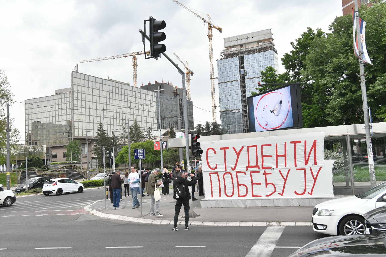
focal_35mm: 36
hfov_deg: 53.1
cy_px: 128
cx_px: 193
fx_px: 386
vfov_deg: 36.9
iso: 3200
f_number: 9
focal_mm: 36
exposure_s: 1/800
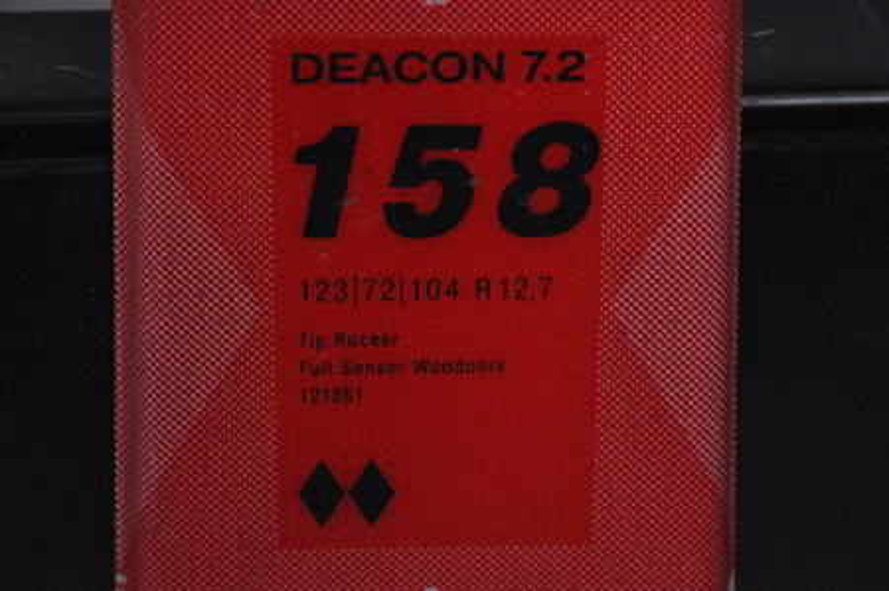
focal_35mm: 158
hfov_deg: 13.1
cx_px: 444
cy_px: 296
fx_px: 3885
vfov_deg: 8.7
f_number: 9.5
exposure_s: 1/125
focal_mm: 105
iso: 3200
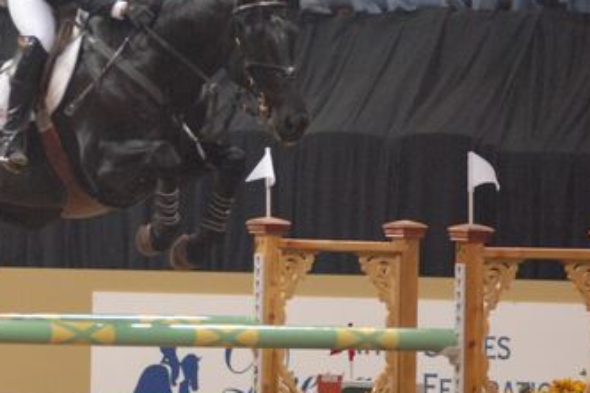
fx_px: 9468
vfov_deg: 2.4
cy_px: 129
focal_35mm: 578
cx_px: 75
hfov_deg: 3.6
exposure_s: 1/320
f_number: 2.8
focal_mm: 200
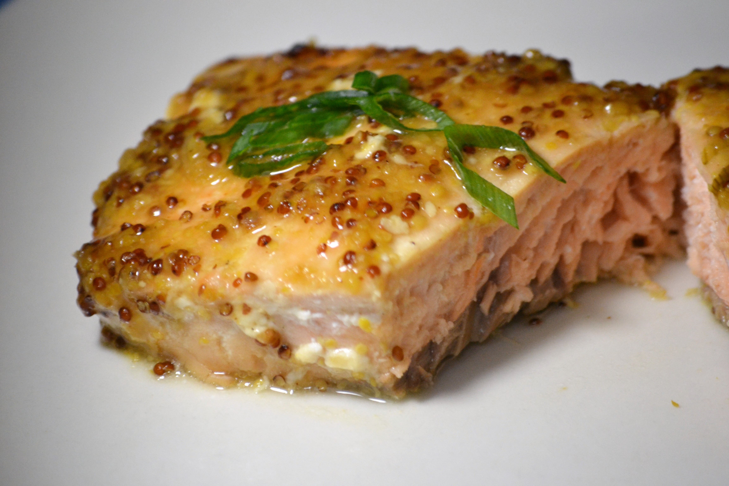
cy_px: 243
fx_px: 6075
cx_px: 364
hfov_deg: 6.9
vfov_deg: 4.6
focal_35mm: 300
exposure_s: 1/125
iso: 1800
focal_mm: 200
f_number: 5.6
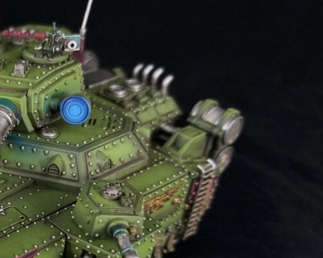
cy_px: 203
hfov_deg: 34.9
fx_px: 459
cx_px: -6
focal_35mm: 48
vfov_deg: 30.7
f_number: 1.78
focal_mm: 6.86
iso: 200
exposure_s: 1/100
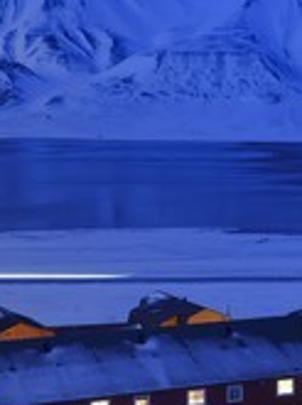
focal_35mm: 103
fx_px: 1203
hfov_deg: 14.2
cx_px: 277
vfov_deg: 19.1
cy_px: 174
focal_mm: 42
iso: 200
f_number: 7.1
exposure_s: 10
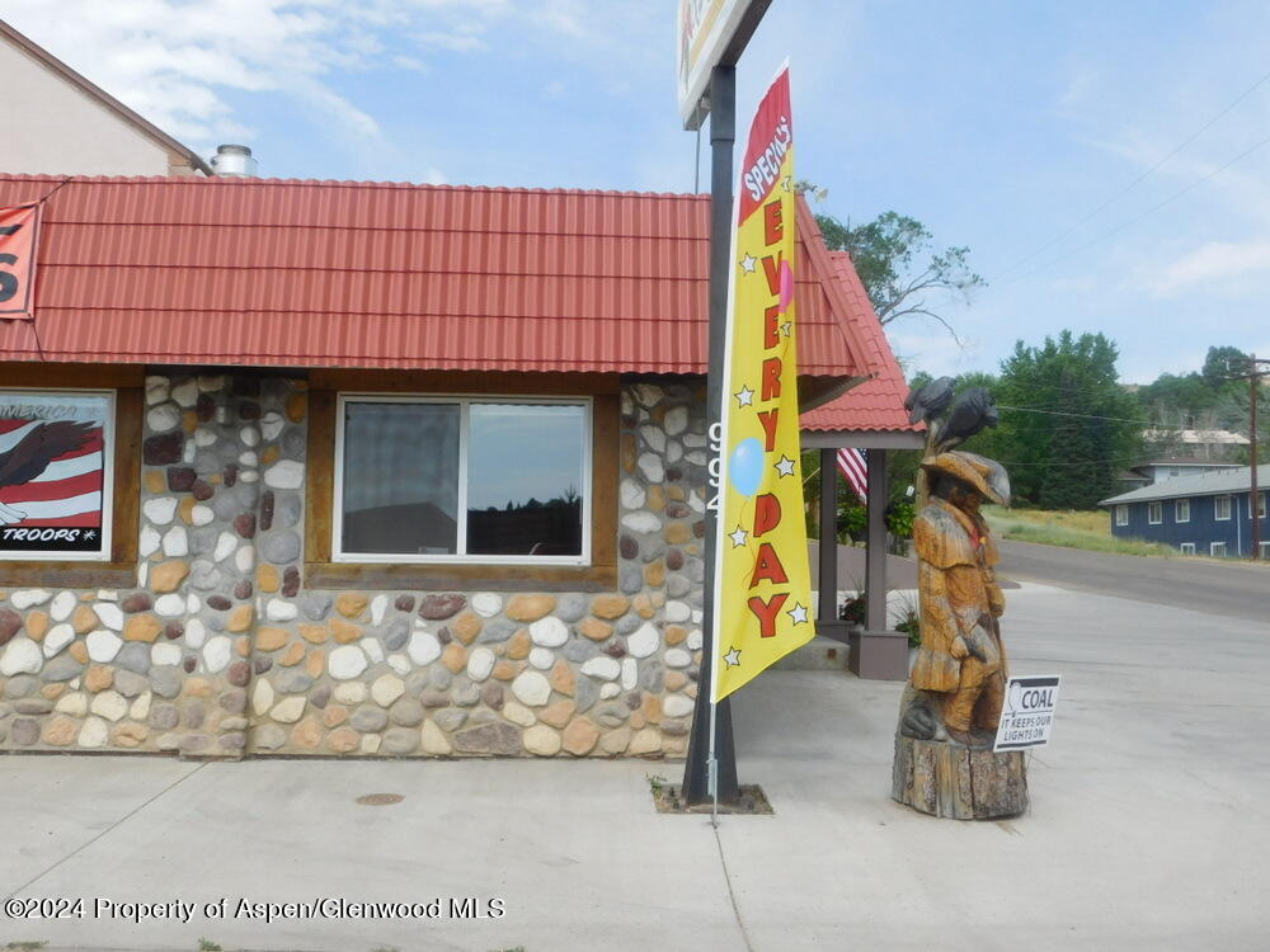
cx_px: 635
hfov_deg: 51.4
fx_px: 1321
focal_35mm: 36
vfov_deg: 39.7
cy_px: 476
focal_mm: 6.3
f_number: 3.5
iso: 125
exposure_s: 1/1000
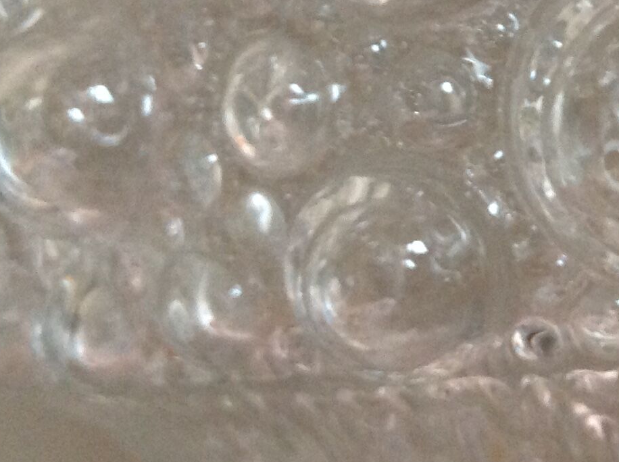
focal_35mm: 99
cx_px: 714
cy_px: -95
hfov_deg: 18.9
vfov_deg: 14.4
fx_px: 1768
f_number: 2.4
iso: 200
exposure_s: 1/15
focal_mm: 4.28
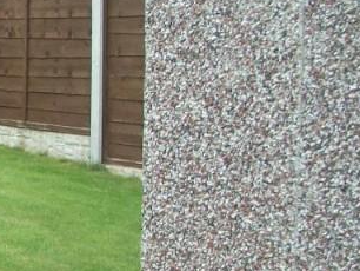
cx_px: -220
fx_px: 1218
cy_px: 267
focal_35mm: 117
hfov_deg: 15.2
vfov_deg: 12.5
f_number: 3.1
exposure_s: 1/125
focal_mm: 6.3
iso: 80
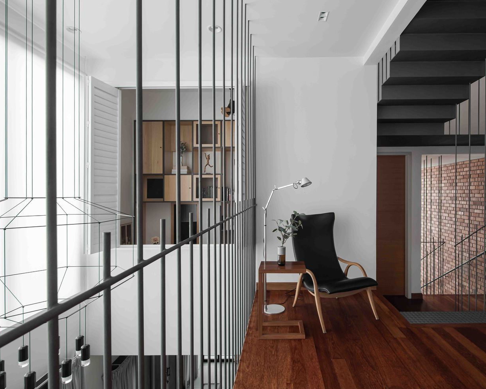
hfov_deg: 93.1
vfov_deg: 80.4
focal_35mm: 16
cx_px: 255
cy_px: 196
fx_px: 230
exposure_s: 1/2.5
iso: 100
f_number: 14
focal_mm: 14
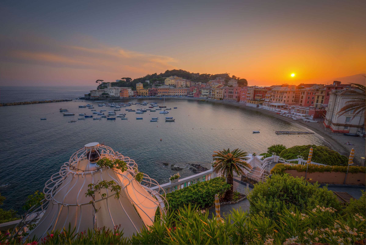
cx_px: 183
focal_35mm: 15
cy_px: 122
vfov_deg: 77.4
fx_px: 153
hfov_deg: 100.3
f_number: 11
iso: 200
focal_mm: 10
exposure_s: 1/60
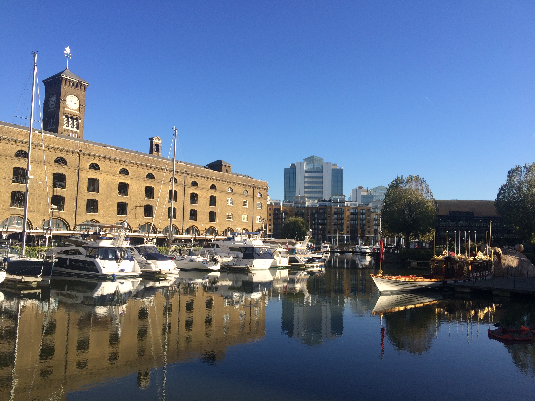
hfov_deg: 61.7
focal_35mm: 29
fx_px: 448
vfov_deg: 48.2
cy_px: 200
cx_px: 268
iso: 32
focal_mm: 4.15
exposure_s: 1/1580
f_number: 2.2
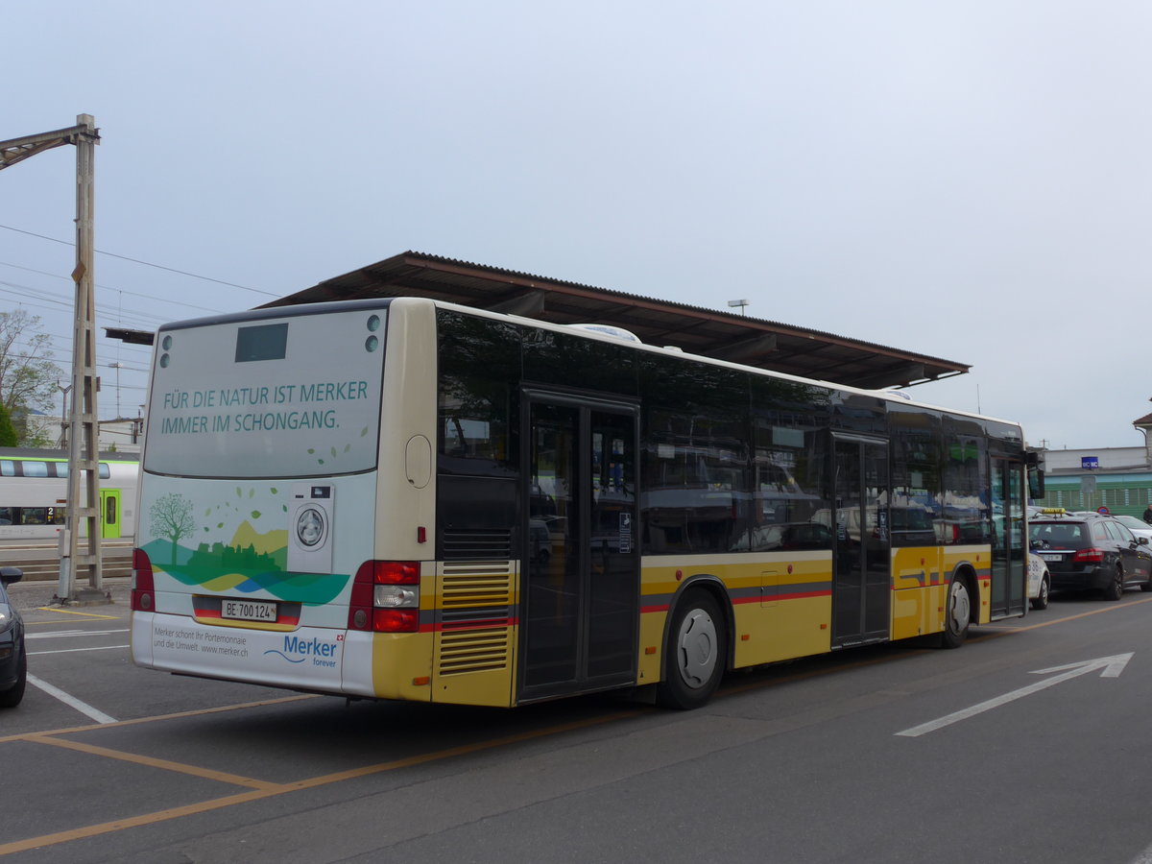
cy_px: 432
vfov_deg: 35.1
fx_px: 1364
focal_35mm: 41
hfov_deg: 45.8
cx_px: 576
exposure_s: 1/80
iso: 80
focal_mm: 8.4
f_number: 2.6
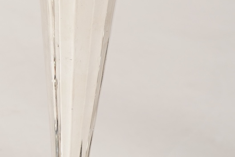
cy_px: -93
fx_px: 940
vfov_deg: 9.2
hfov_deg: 13.6
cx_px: -88
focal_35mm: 144
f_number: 16
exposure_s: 1/125
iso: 320
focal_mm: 30
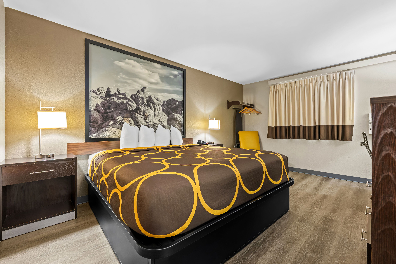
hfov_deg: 100.4
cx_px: 198
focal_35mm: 15
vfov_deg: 77.3
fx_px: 165
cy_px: 132
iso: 200
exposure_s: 2
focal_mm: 15
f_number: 8
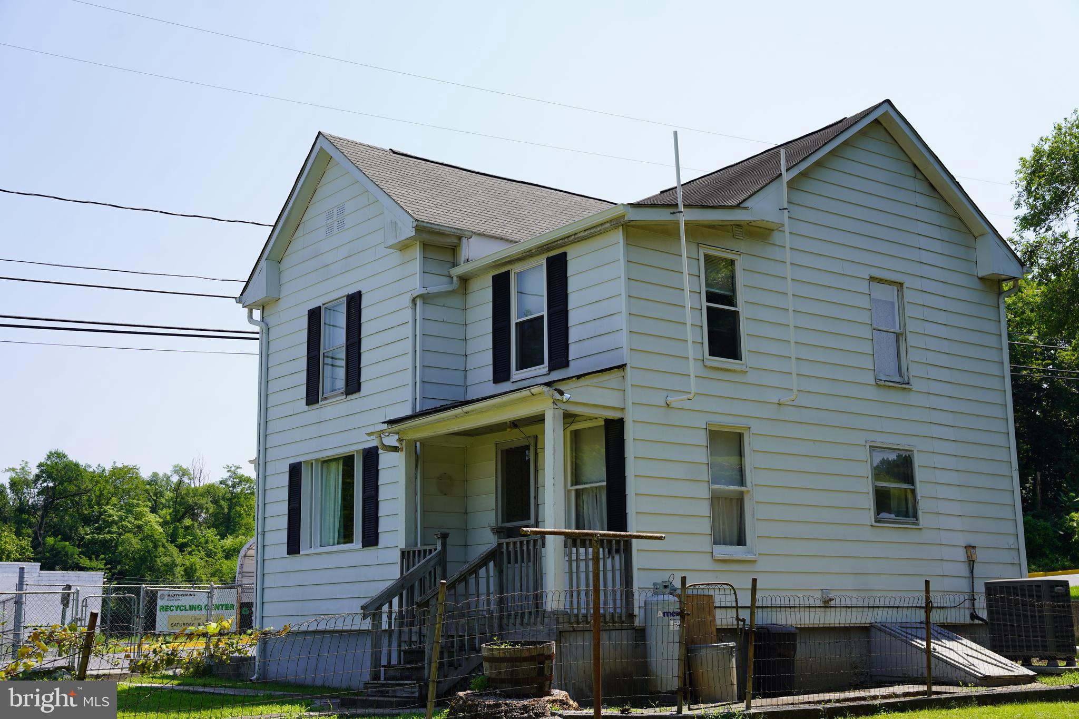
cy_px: 360
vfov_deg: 29.4
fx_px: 1370
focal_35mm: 46
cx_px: 540
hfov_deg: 43.0
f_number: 5
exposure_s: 1/400
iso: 100
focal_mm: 45.7
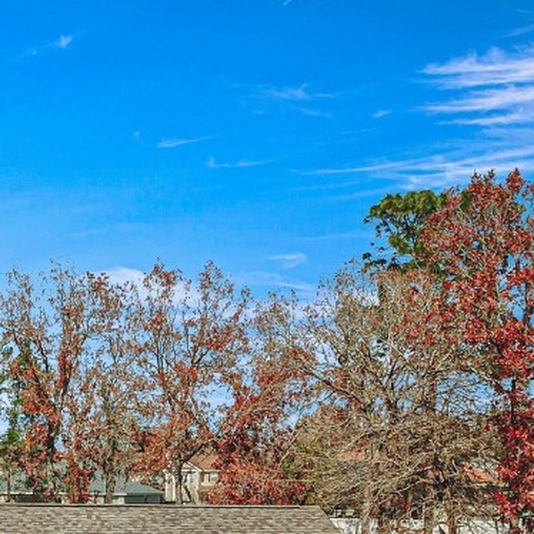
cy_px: 488
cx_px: -57
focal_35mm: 63
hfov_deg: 25.3
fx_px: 1100
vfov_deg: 26.3
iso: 200
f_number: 2.2
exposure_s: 1/4000
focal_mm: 4.73
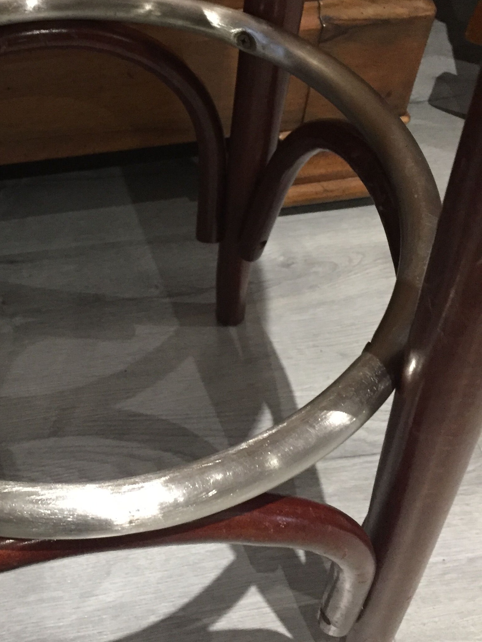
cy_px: 263
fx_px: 854
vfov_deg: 41.1
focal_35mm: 46
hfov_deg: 30.8
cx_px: 100
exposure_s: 1/20
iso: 250
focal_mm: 4.15
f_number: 2.2
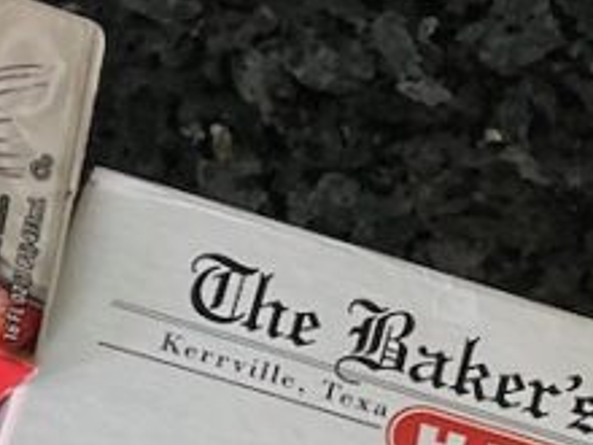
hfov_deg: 11.3
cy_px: 736
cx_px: -695
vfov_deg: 9.3
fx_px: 2621
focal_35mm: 153
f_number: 1.8
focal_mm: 3.99
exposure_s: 1/60
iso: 125
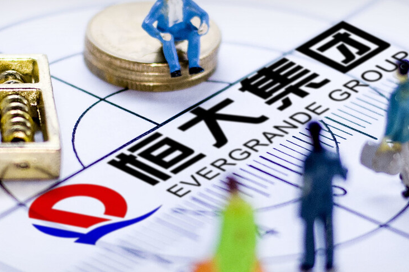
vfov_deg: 11.1
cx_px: 203
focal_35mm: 123
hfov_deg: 16.7
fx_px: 1396
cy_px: 151
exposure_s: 1/1000
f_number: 2.8
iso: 500
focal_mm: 50
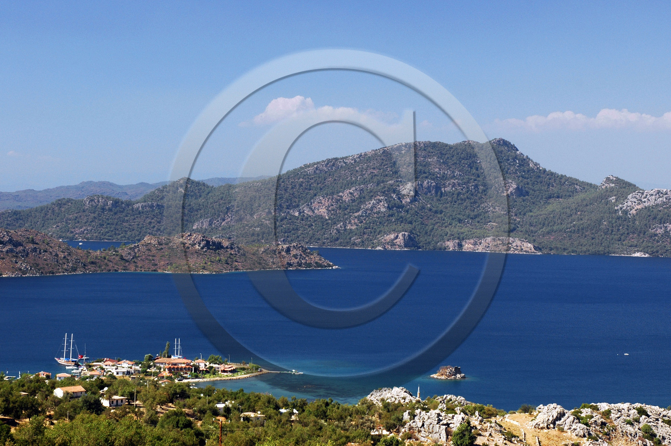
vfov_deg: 18.1
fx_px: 1396
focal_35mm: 75
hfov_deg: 27.0
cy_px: 223
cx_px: 336
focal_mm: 50
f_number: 7.1
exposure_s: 1/200
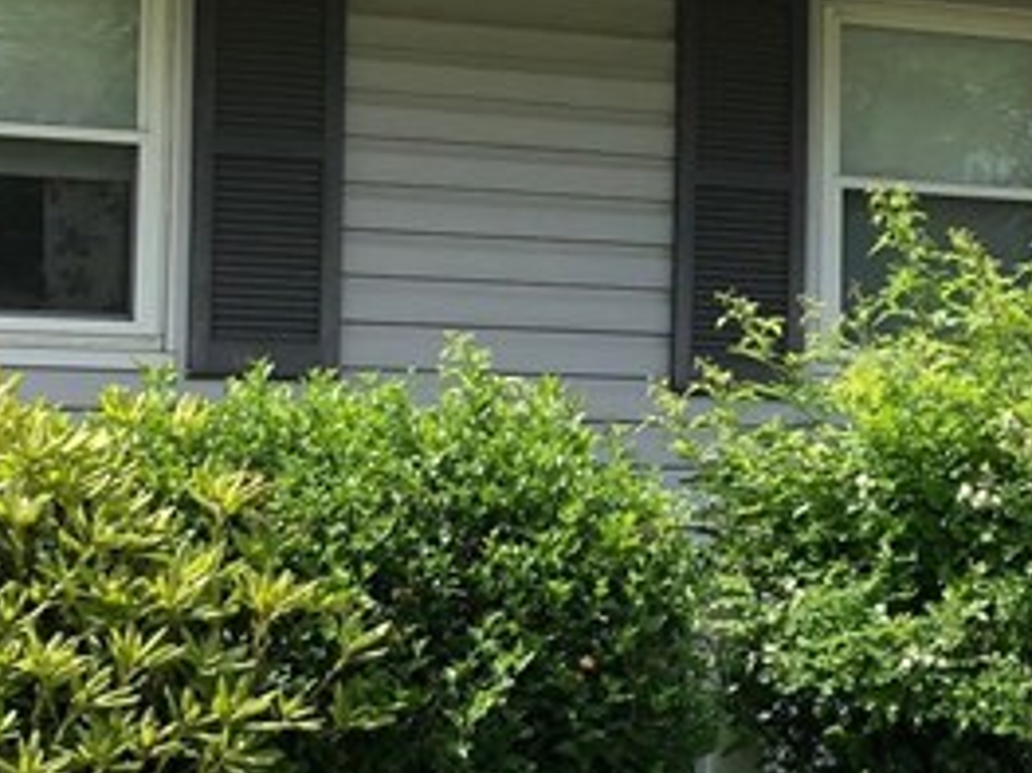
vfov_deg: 13.6
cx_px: 1008
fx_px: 3248
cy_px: 361
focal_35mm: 109
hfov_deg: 17.7
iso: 20
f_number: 1.8
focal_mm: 3.99
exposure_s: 1/1499
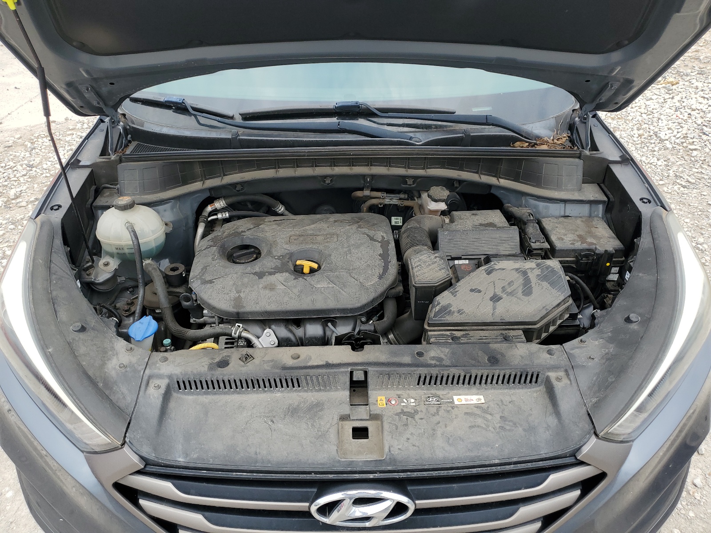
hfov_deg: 67.3
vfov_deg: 53.1
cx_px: 356
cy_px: 266
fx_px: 534
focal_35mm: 26
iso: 50
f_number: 1.5
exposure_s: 1/1667
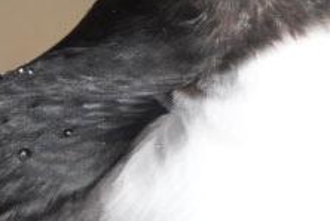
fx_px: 33397
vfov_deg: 0.4
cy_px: 76
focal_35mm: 3636
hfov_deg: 0.6
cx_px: 94
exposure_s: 1/400
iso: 125
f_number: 6.3
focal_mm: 500
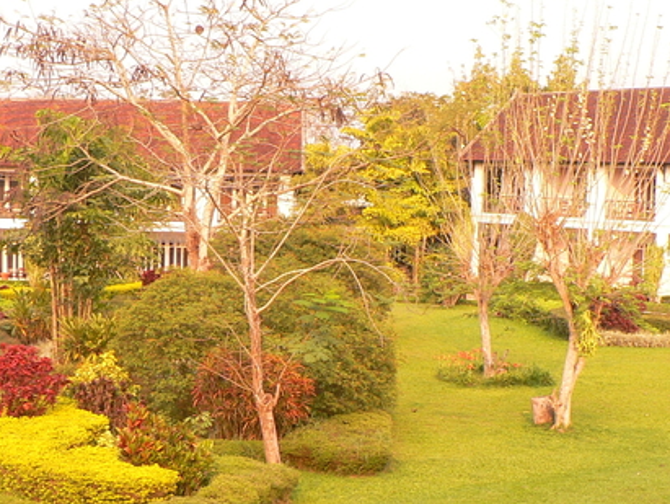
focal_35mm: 70
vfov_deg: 21.0
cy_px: 302
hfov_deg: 27.7
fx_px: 1356
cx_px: 298
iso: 80
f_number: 4
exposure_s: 1/50
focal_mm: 6
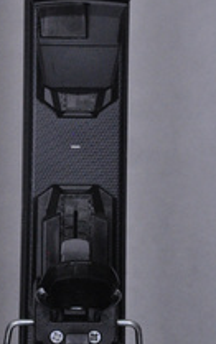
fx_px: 2472
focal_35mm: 263
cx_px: -14
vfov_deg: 8.0
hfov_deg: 5.0
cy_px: 163
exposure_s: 1/125
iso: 3200
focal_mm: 80
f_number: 9.5
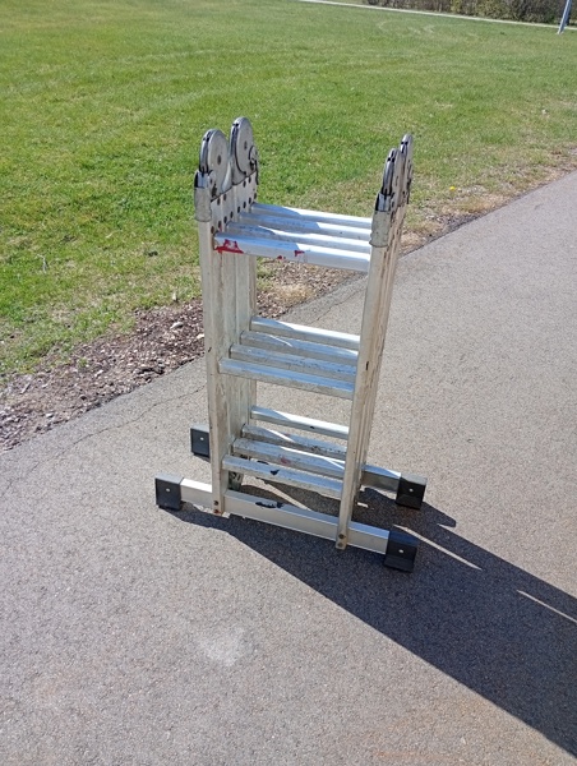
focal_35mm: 27
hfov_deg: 51.5
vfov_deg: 65.2
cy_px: 383
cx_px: 288
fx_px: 598
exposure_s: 1/348
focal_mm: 3.98
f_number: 1.8
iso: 50
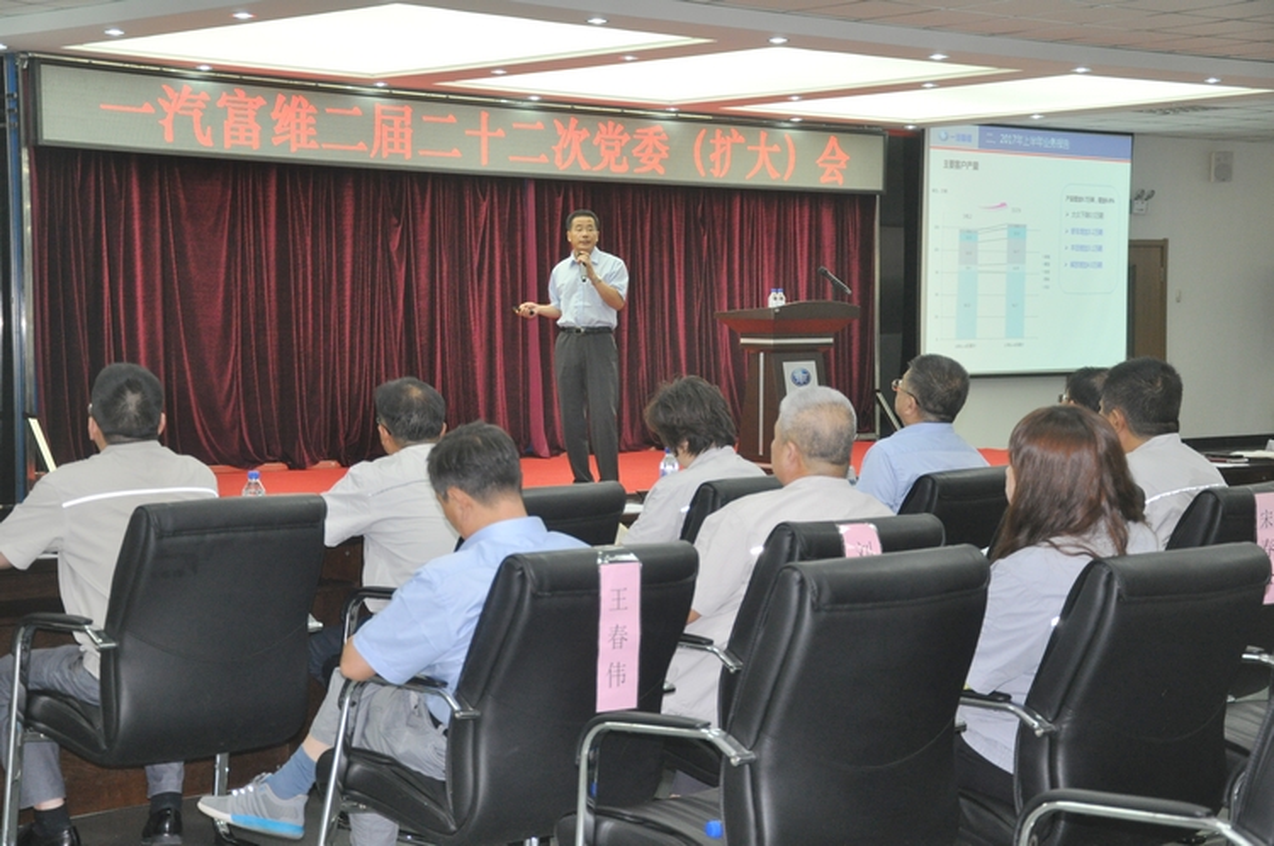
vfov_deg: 20.1
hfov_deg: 29.9
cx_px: 637
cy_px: 423
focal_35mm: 68
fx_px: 2386
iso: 800
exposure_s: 1/60
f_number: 4.8
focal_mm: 45
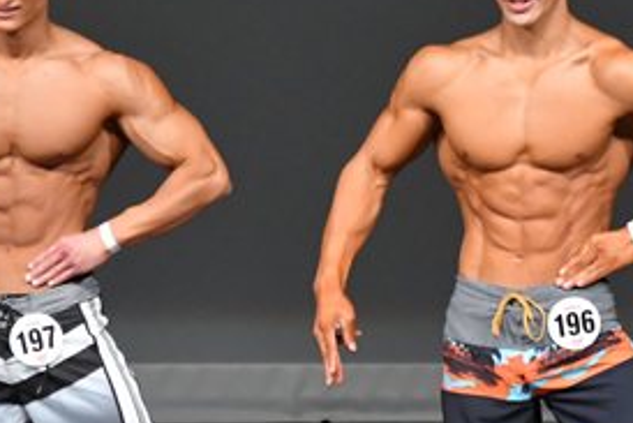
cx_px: 569
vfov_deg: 1.6
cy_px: 342
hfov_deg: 2.4
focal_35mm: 847
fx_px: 14900
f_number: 5.6
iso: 4000
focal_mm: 200
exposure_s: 1/400
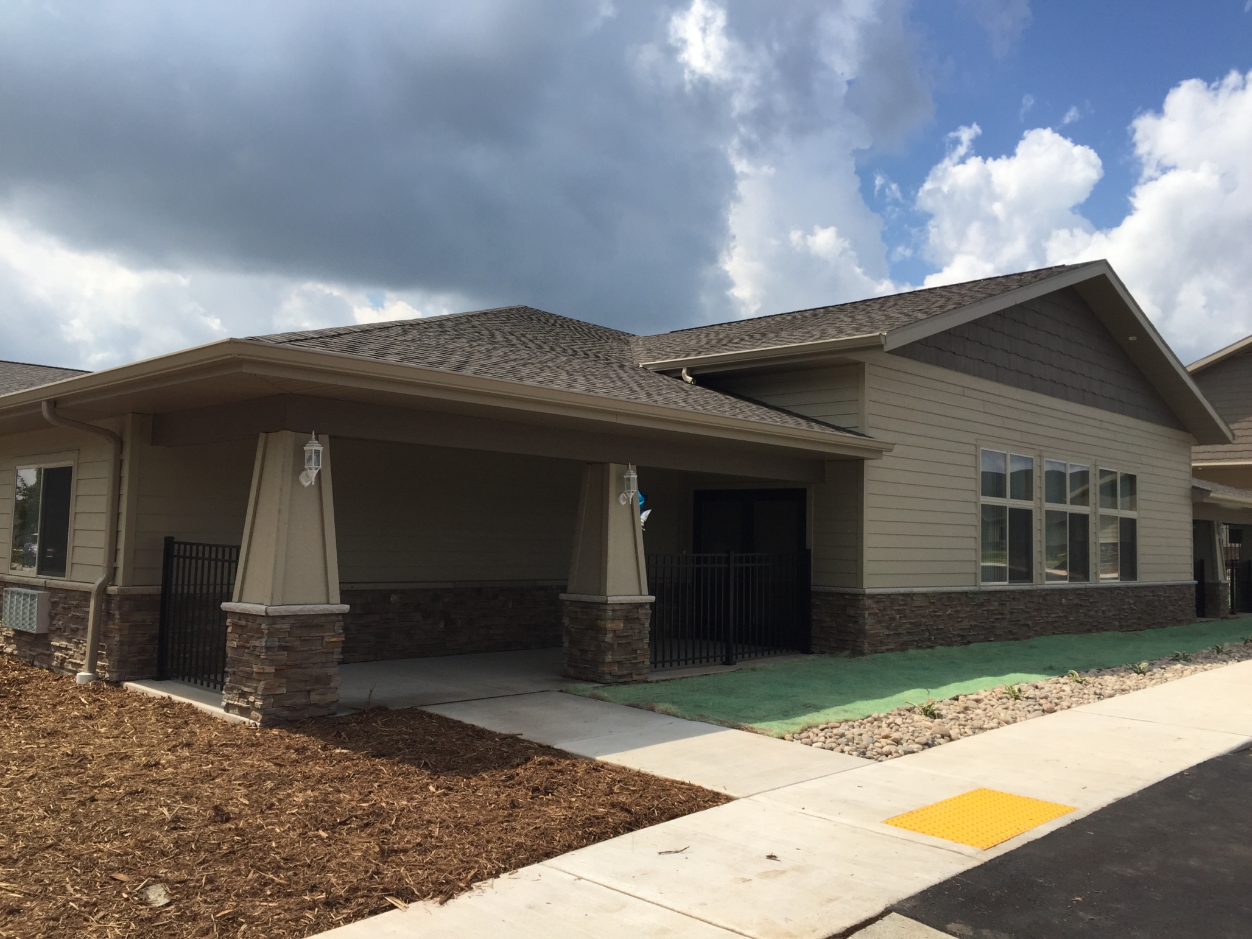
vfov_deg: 48.2
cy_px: 470
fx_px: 1049
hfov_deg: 61.7
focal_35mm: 29
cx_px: 626
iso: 32
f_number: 2.2
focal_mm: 4.15
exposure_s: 1/2475
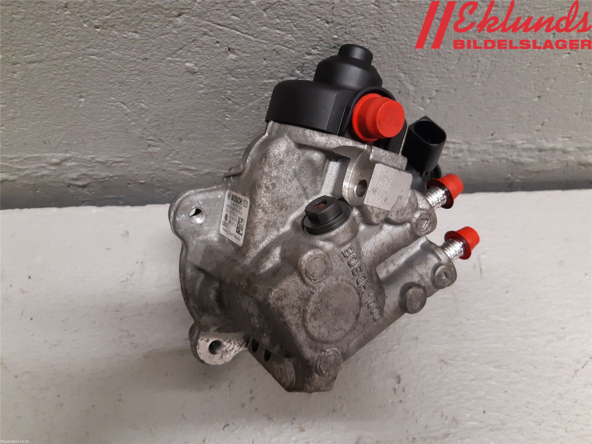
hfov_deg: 67.3
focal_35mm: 26
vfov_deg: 53.1
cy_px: 222
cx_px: 296
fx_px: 445
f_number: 1.7
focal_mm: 3.93
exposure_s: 1/50
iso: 250
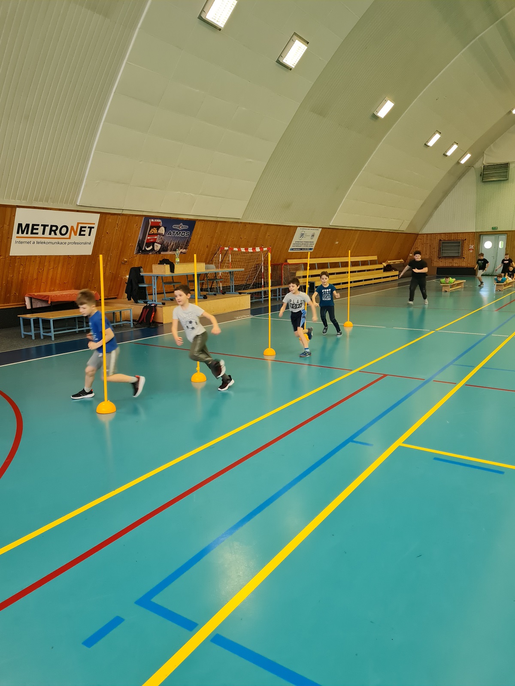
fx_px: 516
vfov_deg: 67.3
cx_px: 258
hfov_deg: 53.1
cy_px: 343
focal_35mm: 26
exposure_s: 1/100
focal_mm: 5.4
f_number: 1.8
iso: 200
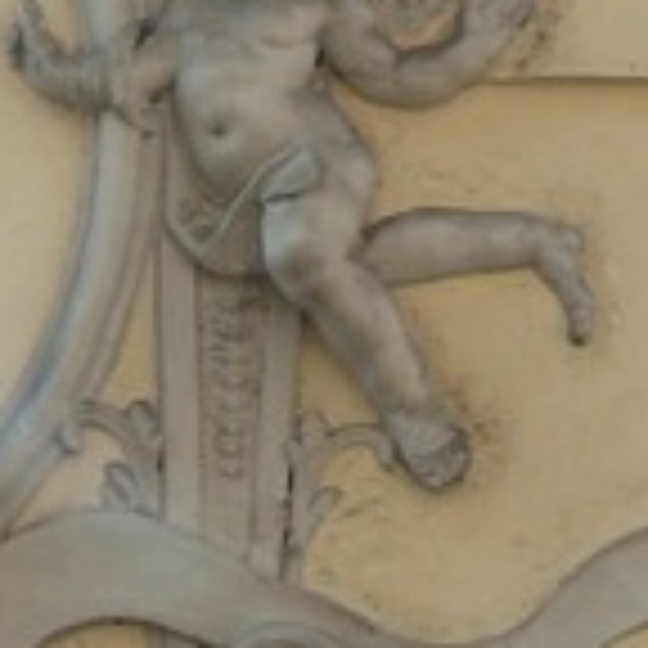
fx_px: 7519
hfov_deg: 4.9
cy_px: -90
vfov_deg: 4.9
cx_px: -382
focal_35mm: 355
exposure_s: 1/100
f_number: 4
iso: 100
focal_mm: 16.3
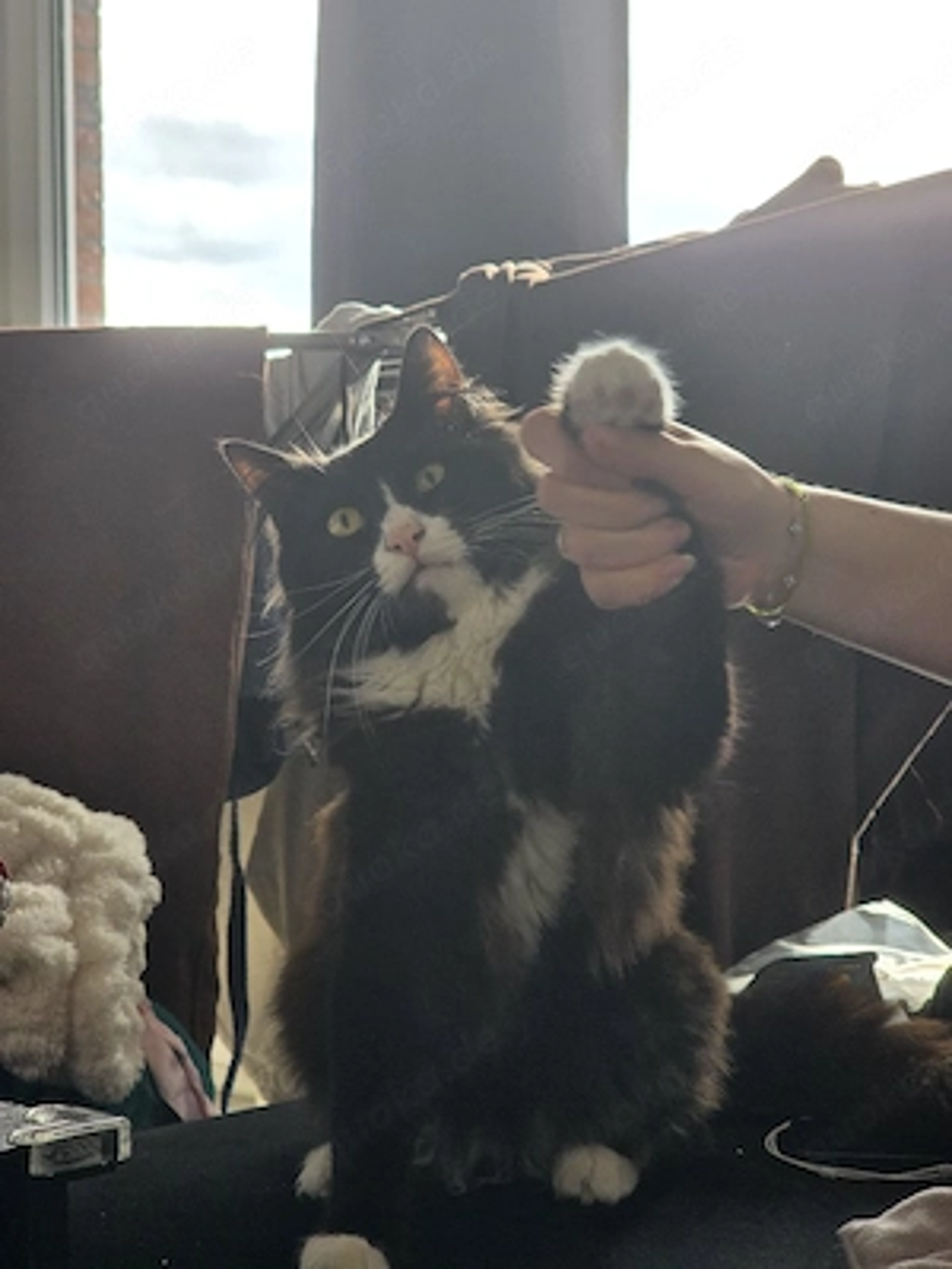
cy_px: 634
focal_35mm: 69
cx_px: 476
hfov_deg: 21.3
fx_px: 2530
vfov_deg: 28.2
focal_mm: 7.9
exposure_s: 1/101
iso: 80
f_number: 2.4
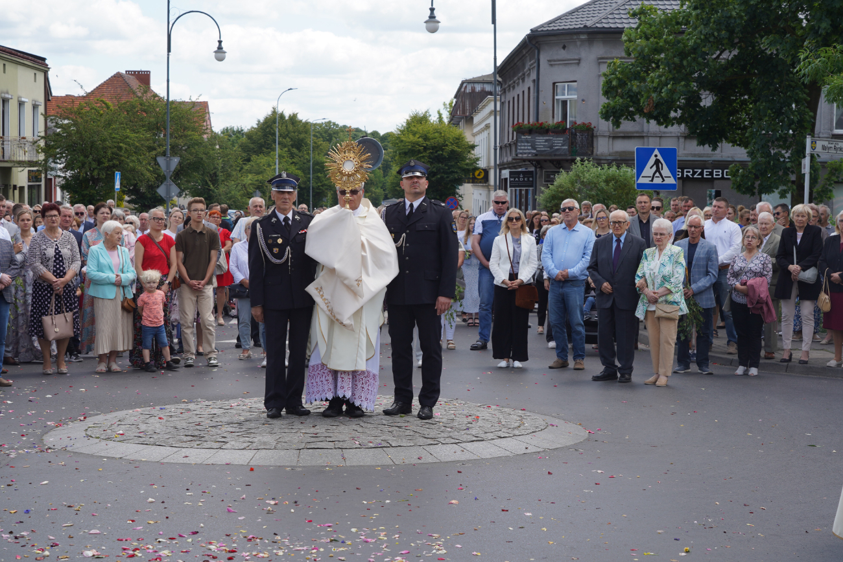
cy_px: 281
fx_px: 1546
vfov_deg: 20.6
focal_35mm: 66
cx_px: 422
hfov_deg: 30.5
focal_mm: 66
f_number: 8
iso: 100
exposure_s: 1/160
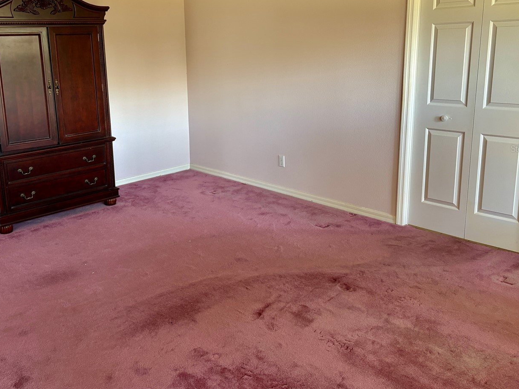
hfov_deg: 53.6
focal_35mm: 34
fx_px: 510
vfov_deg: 41.5
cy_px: 148
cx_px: 212
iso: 125
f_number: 1.6
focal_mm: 5.96
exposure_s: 1/74
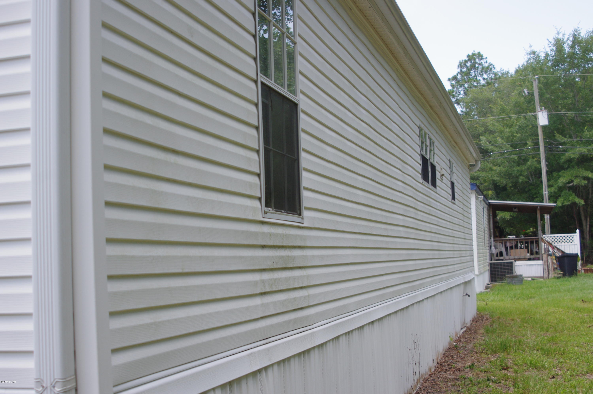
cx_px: 296
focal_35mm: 52
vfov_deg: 25.9
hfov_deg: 38.2
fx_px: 855
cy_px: 197
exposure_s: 1/500
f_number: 5.6
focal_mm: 35
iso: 400
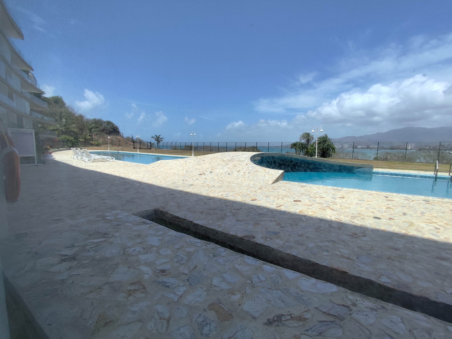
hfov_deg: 94.5
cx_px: 226
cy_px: 170
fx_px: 209
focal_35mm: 16
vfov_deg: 78.2
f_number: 2.2
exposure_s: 1/2026
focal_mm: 1.65
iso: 50
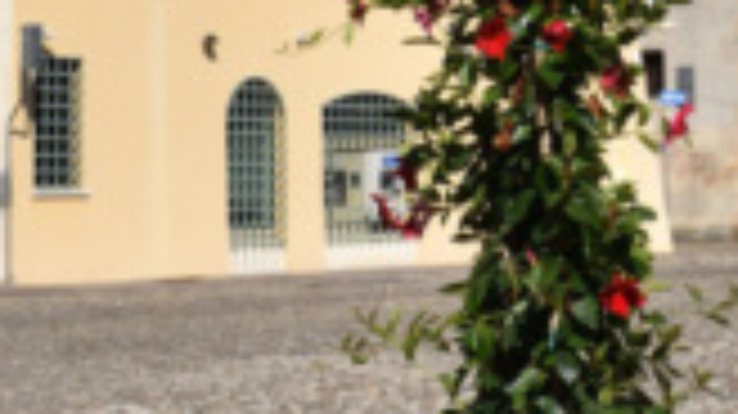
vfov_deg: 10.1
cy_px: -119
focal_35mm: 117
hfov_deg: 17.6
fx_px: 2288
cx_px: 855
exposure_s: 1/320
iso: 100
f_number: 9
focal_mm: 18
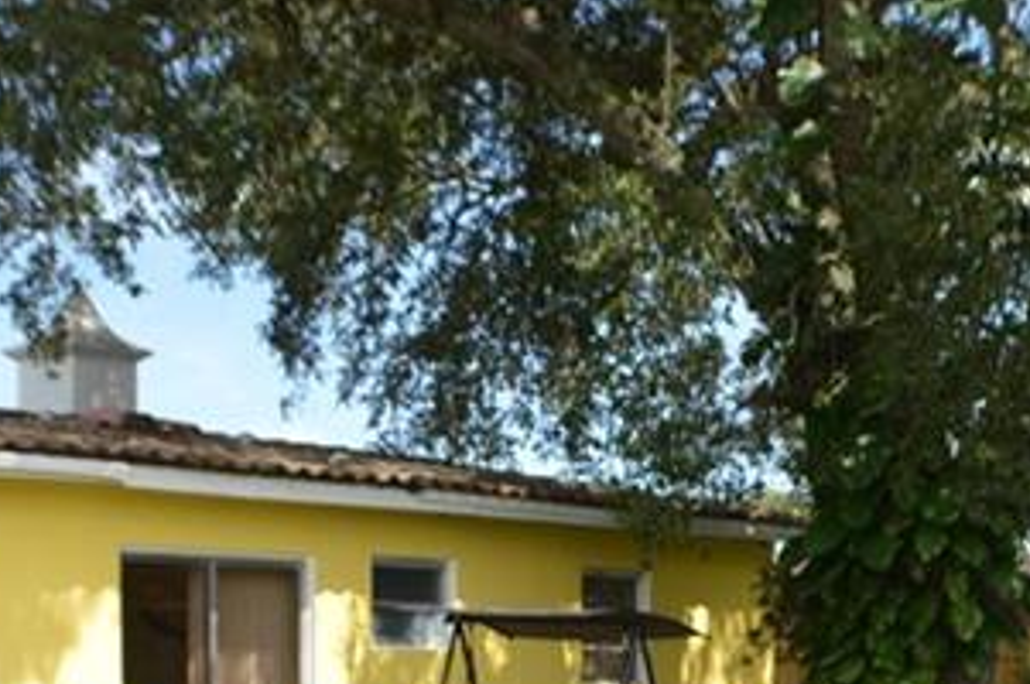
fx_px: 2915
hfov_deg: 20.0
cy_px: 913
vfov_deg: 12.9
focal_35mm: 102
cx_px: 712
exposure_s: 1/200
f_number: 7.1
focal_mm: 20
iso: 100
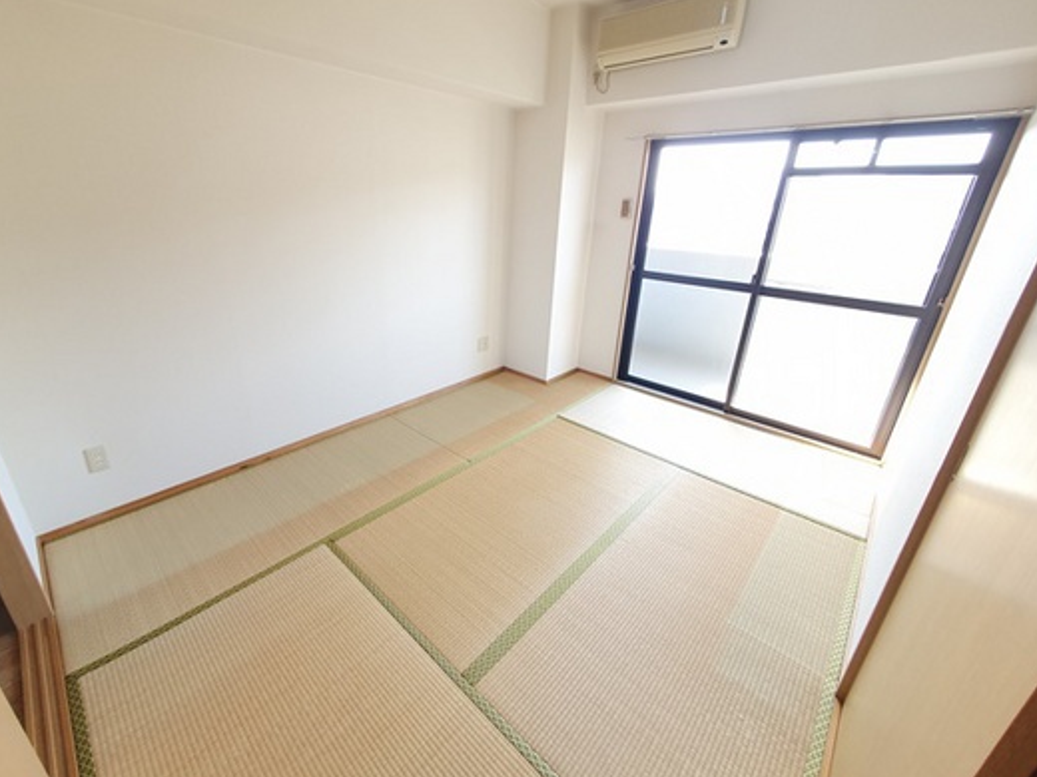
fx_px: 419
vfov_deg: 85.6
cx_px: 487
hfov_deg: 101.9
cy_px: 367
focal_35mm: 14
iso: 100
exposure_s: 1/60
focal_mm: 1.8
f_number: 2.2
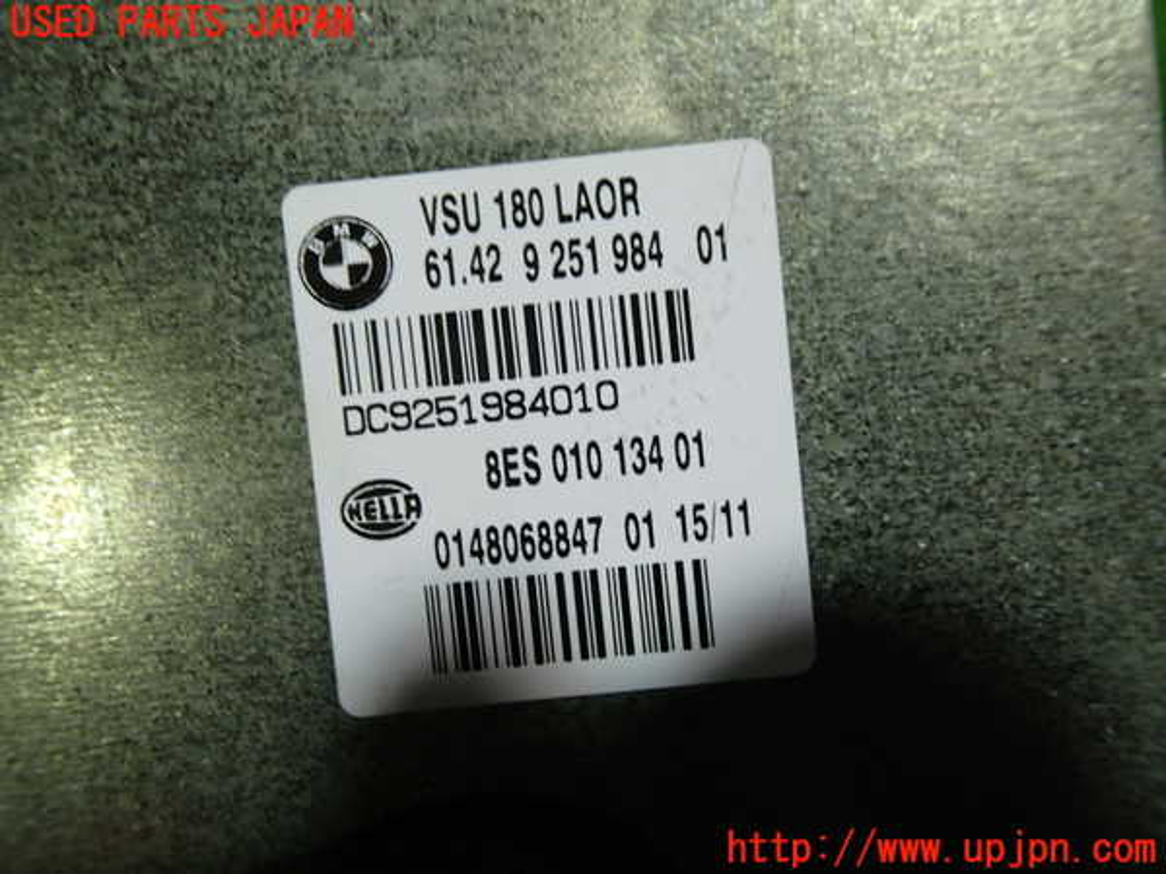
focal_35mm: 30
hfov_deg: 60.0
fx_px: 1011
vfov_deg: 46.8
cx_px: 583
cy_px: 437
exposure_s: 1/60
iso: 160
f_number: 2.3
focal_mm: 5.4
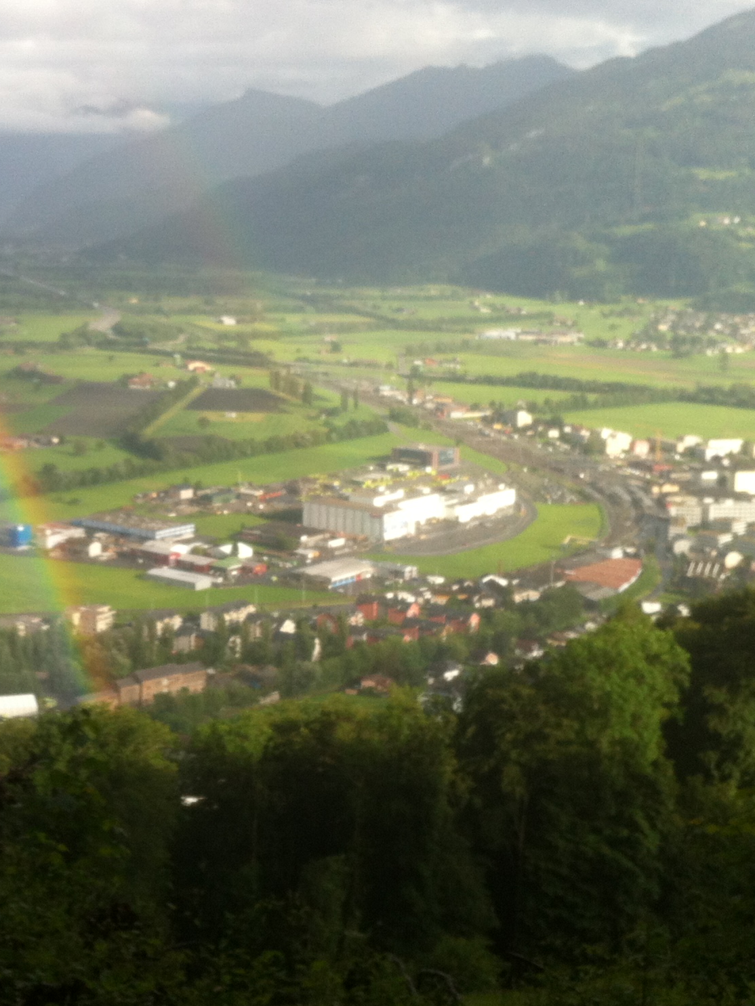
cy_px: 417
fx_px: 1774
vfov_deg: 31.6
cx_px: 196
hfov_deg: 23.8
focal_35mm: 61
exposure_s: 1/580
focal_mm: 3.85
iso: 80
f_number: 2.8
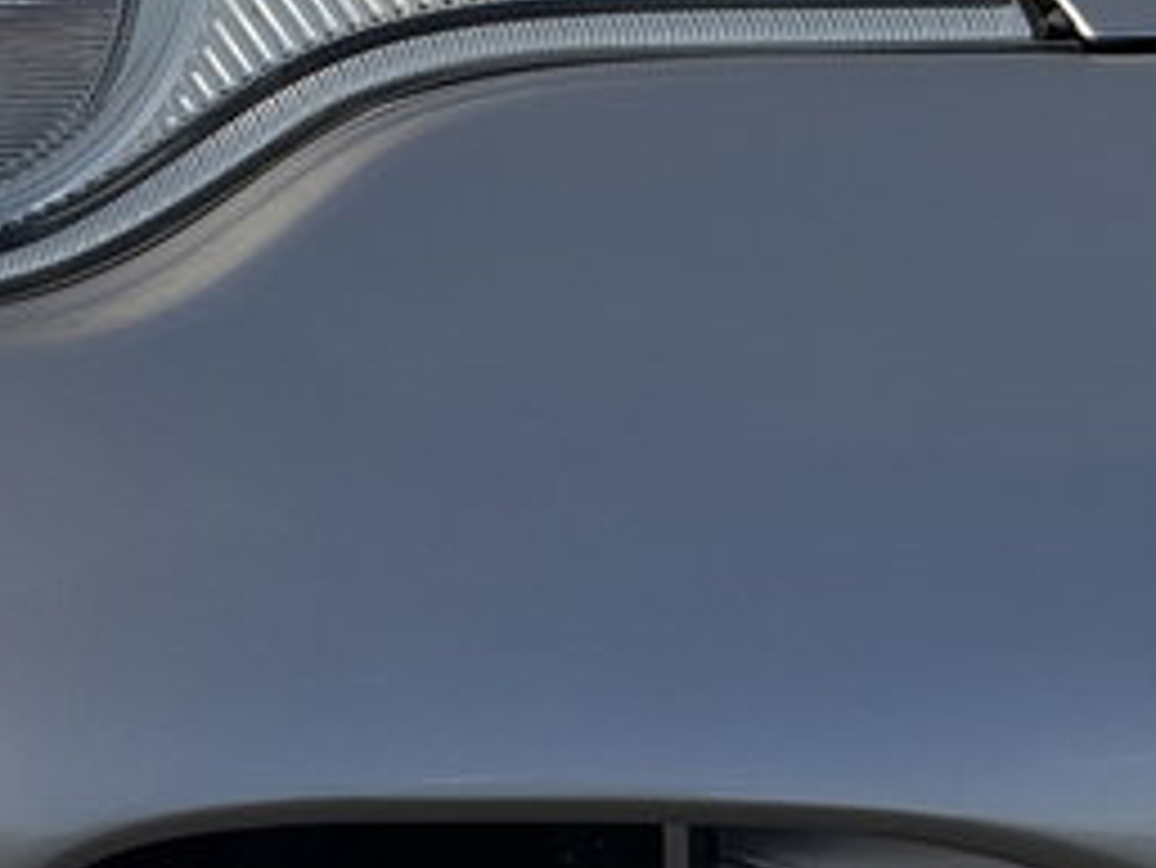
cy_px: -175
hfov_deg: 5.5
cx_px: -297
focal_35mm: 359
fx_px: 11994
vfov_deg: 4.1
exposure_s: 1/1613
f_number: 2.8
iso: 64
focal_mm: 15.66
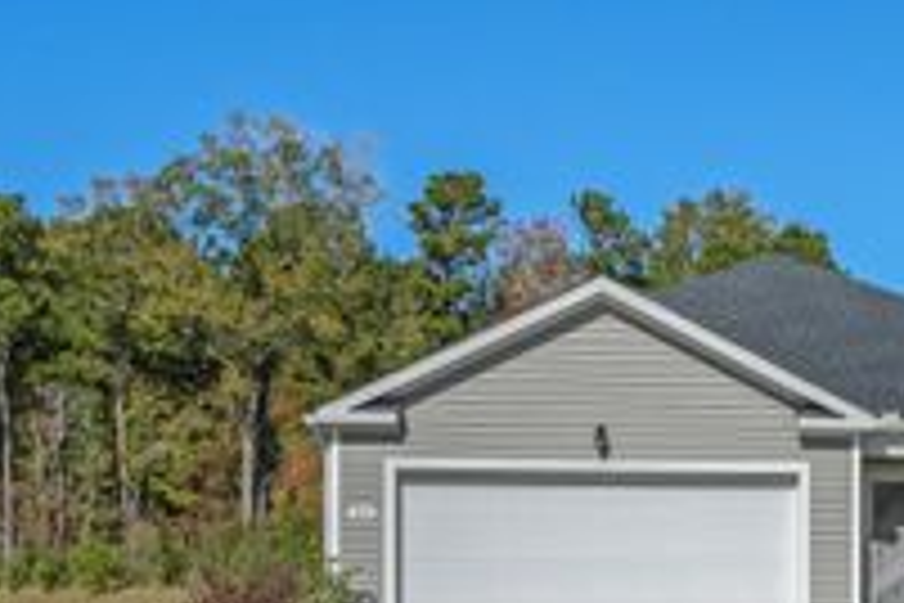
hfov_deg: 27.1
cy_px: 448
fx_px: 1808
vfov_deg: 18.8
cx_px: 819
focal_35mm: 72
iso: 160
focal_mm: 29
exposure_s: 1/250
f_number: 8
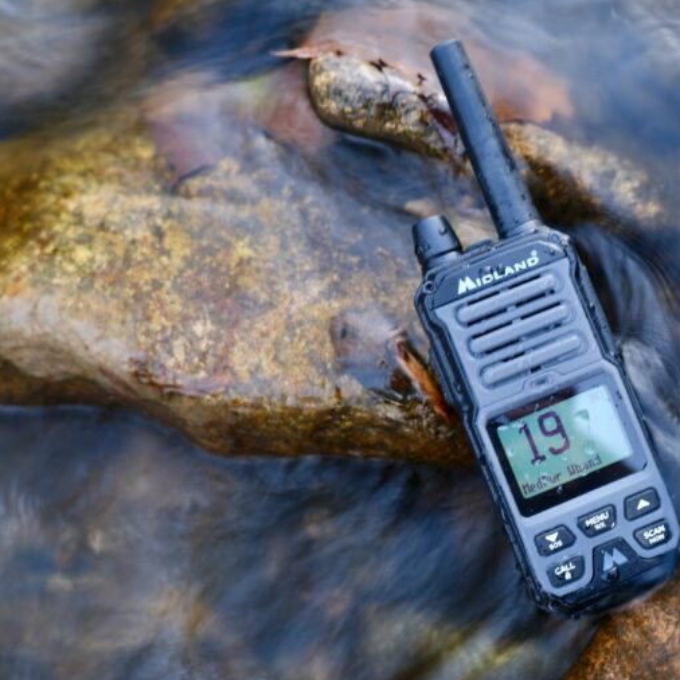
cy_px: 341
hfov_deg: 33.9
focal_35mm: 49
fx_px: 1089
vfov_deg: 34.7
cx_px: 513
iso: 400
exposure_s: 1/7
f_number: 4.4
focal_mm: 25.6
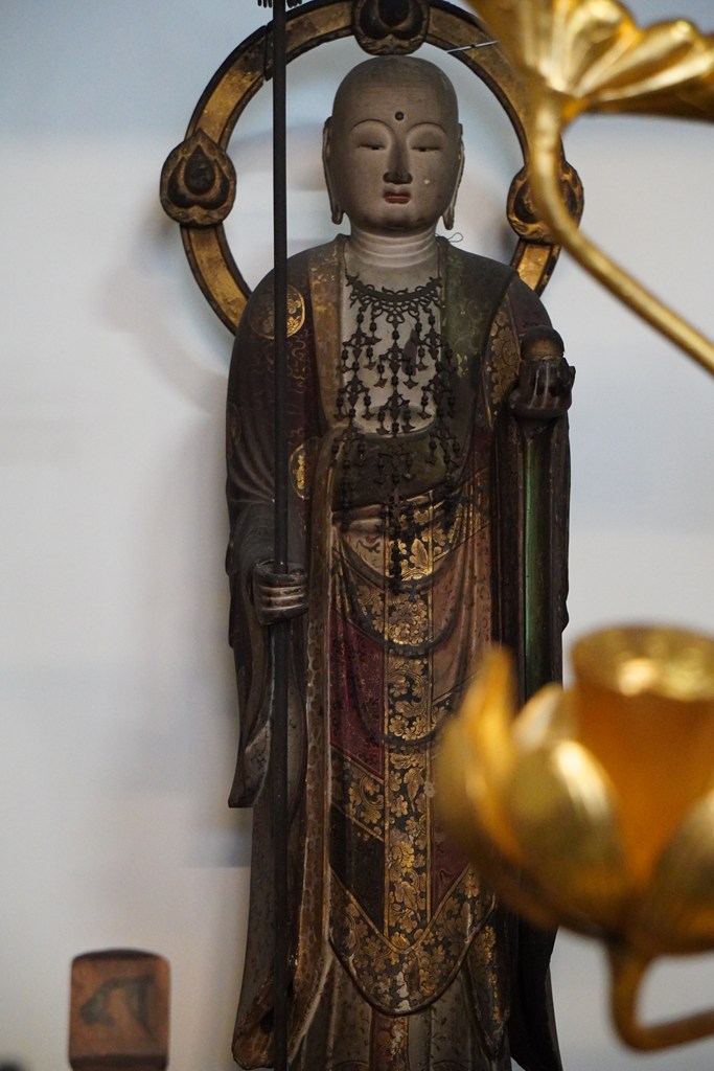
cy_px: 536
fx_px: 3836
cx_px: 357
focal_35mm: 129
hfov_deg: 10.6
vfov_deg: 15.9
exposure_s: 1/40
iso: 6400
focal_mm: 86
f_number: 5
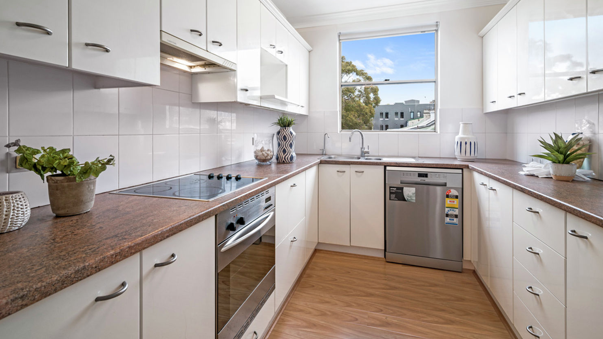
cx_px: 299
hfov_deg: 95.9
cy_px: 138
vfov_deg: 63.4
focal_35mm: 17
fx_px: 272
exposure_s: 1/8
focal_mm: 16
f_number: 10
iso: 200
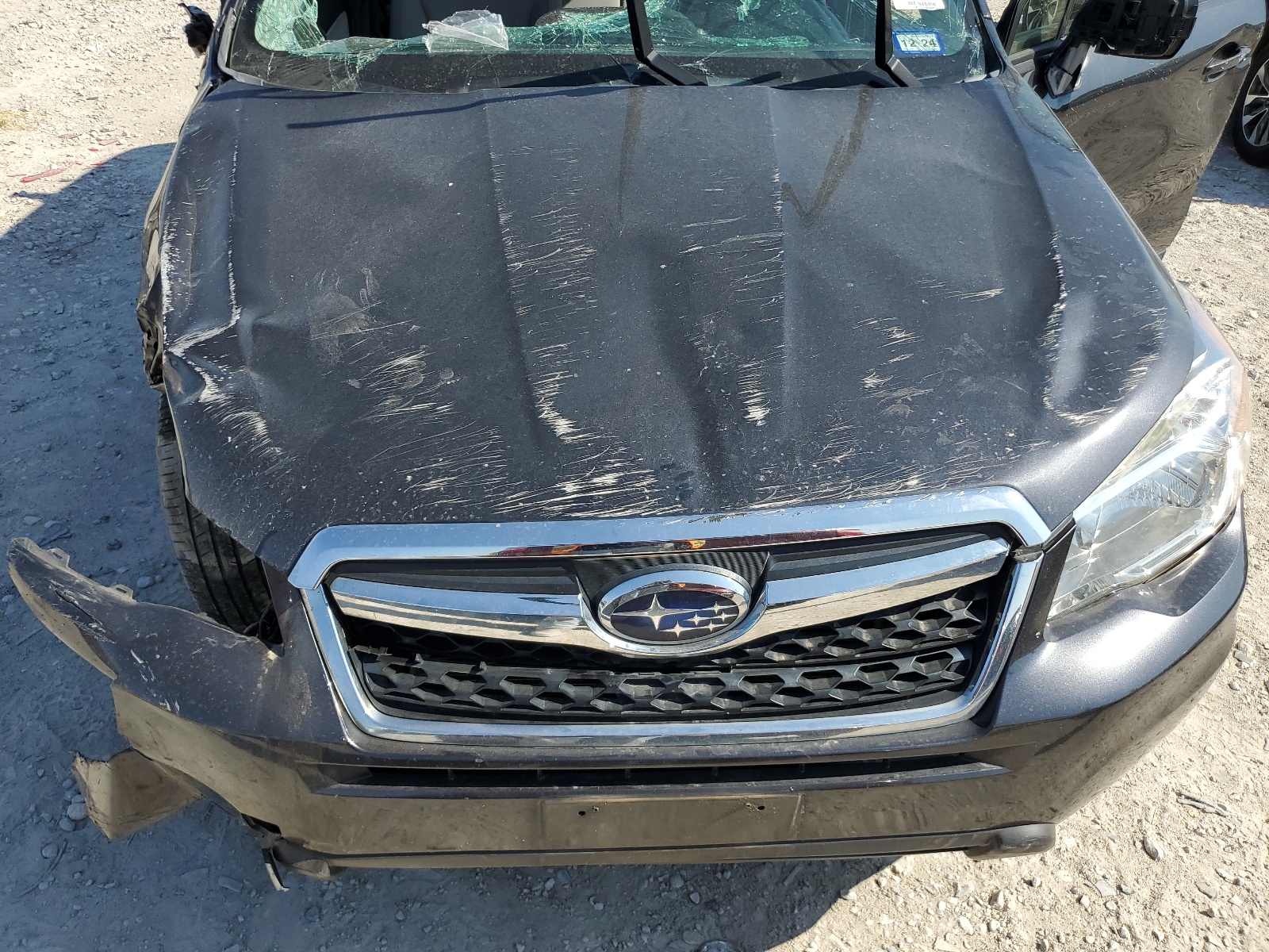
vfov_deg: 53.1
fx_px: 953
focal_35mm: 26
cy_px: 476
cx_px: 634
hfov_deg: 67.3
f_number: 1.5
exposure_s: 1/2500
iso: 50
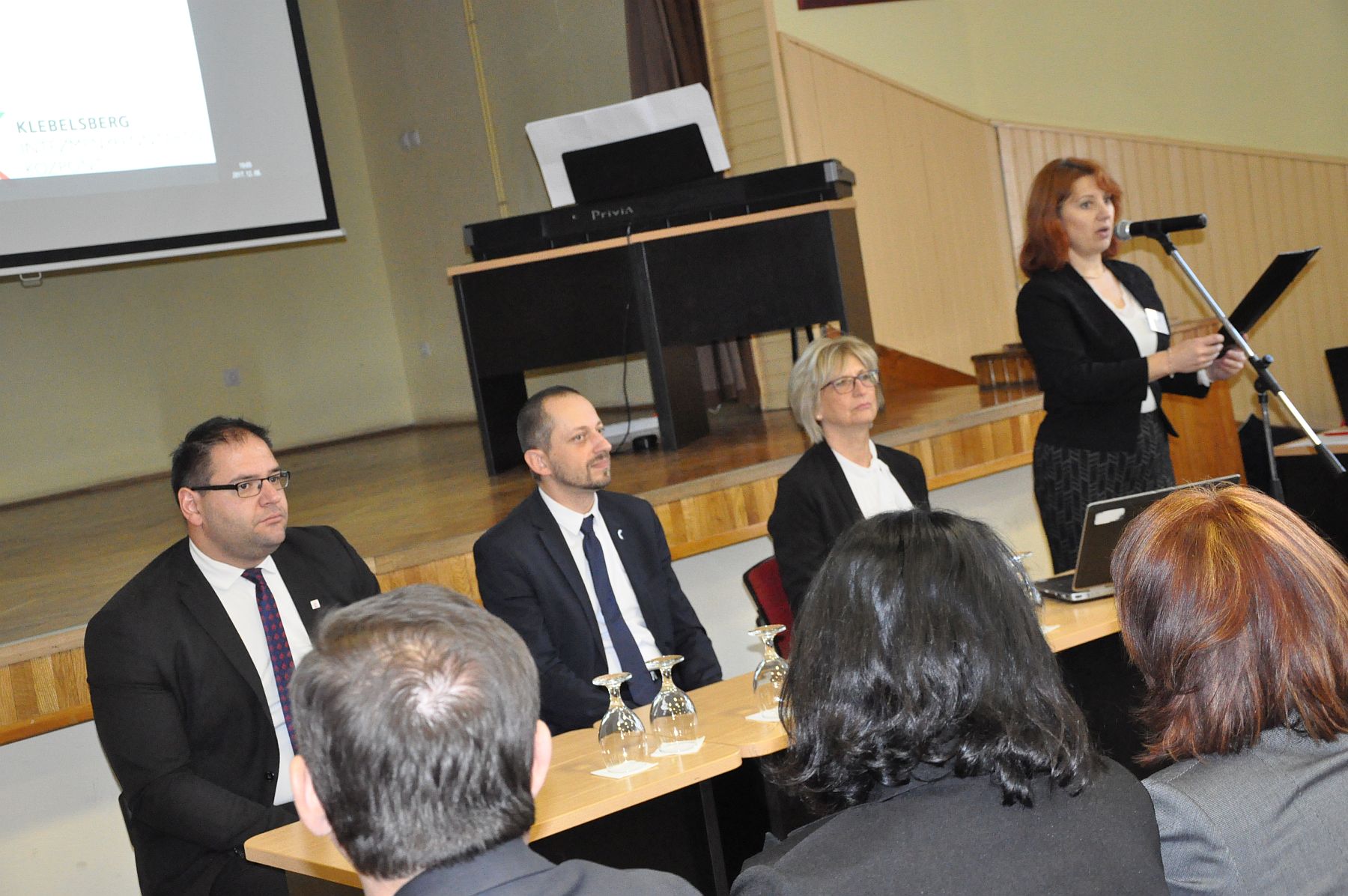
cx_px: 674
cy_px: 448
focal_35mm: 57
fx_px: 2132
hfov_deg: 35.1
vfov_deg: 23.7
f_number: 5.6
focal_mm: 38
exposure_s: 1/60
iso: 3200
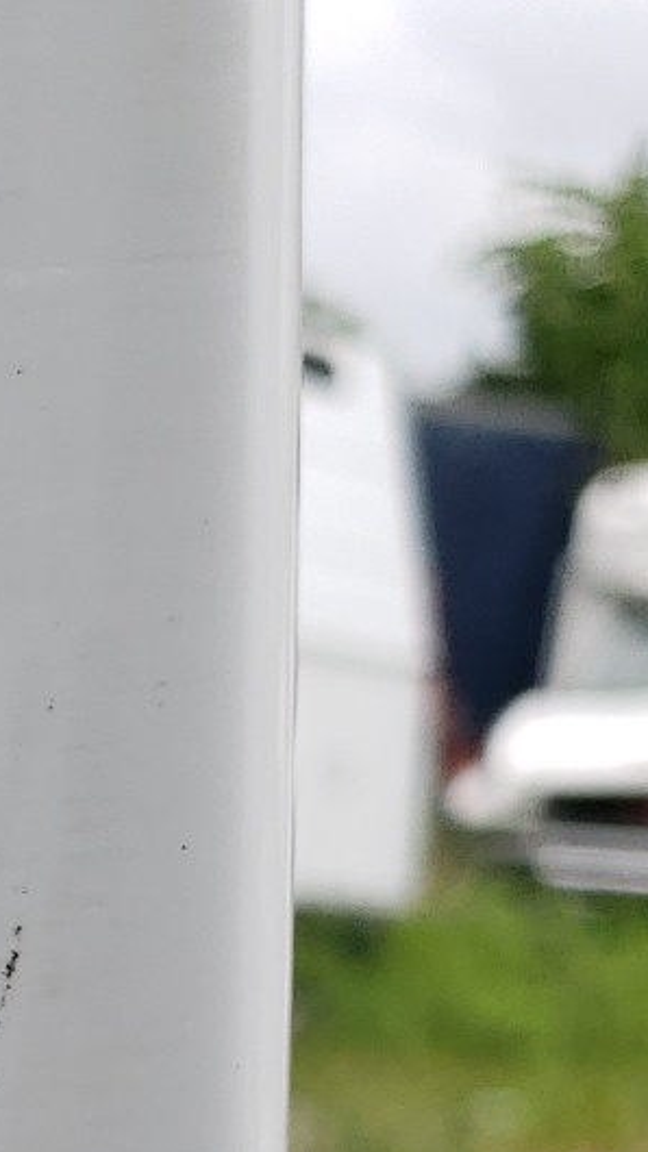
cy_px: 1653
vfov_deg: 17.2
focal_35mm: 114
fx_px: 3483
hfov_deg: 9.4
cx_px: -970
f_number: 1.5
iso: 50
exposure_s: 1/2000
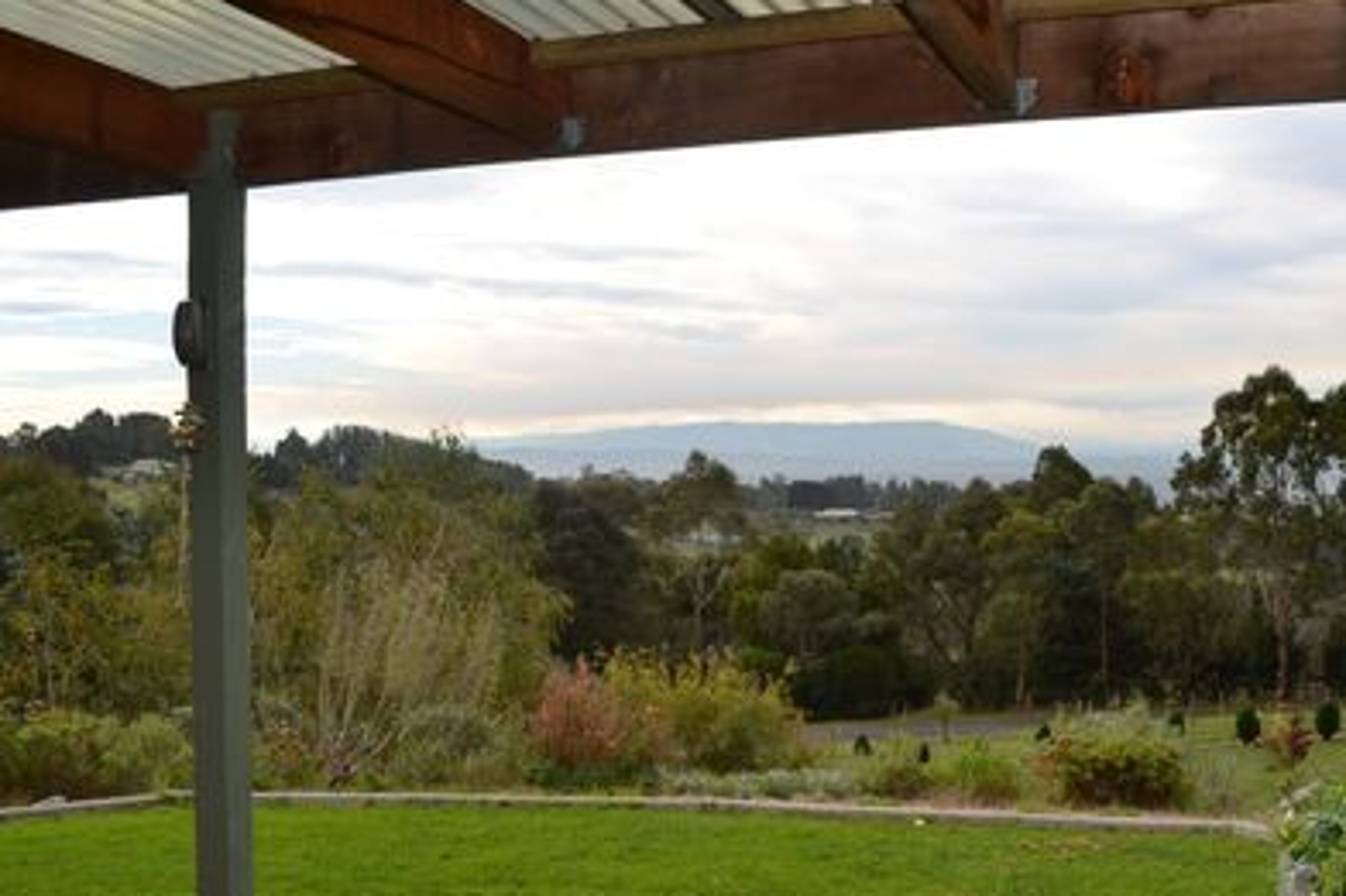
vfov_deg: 36.7
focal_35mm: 36
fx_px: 1345
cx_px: 779
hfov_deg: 52.9
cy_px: 524
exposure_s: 1/200
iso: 100
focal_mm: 20
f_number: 7.1
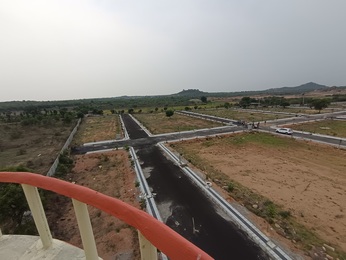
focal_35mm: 15
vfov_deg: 81.7
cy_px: 130
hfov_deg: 98.2
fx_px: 150
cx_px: 173
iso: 58
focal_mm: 1.65
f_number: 2.2
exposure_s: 1/245
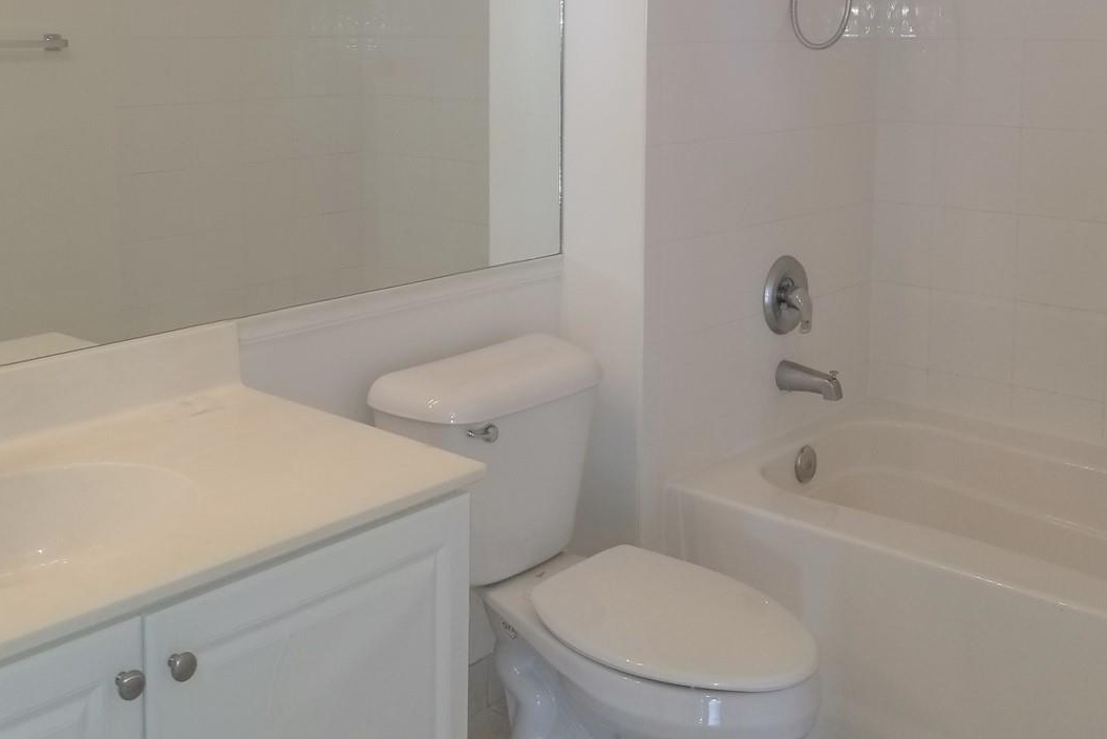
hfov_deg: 47.1
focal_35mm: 41
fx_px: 1261
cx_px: 442
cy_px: 152
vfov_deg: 31.8
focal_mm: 4.25
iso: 64
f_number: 1.7
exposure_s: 1/60
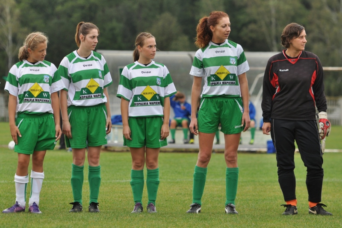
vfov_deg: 7.0
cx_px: 171
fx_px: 1853
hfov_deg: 10.5
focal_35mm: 195
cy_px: 114
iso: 250
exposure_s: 1/640
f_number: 4
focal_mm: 130
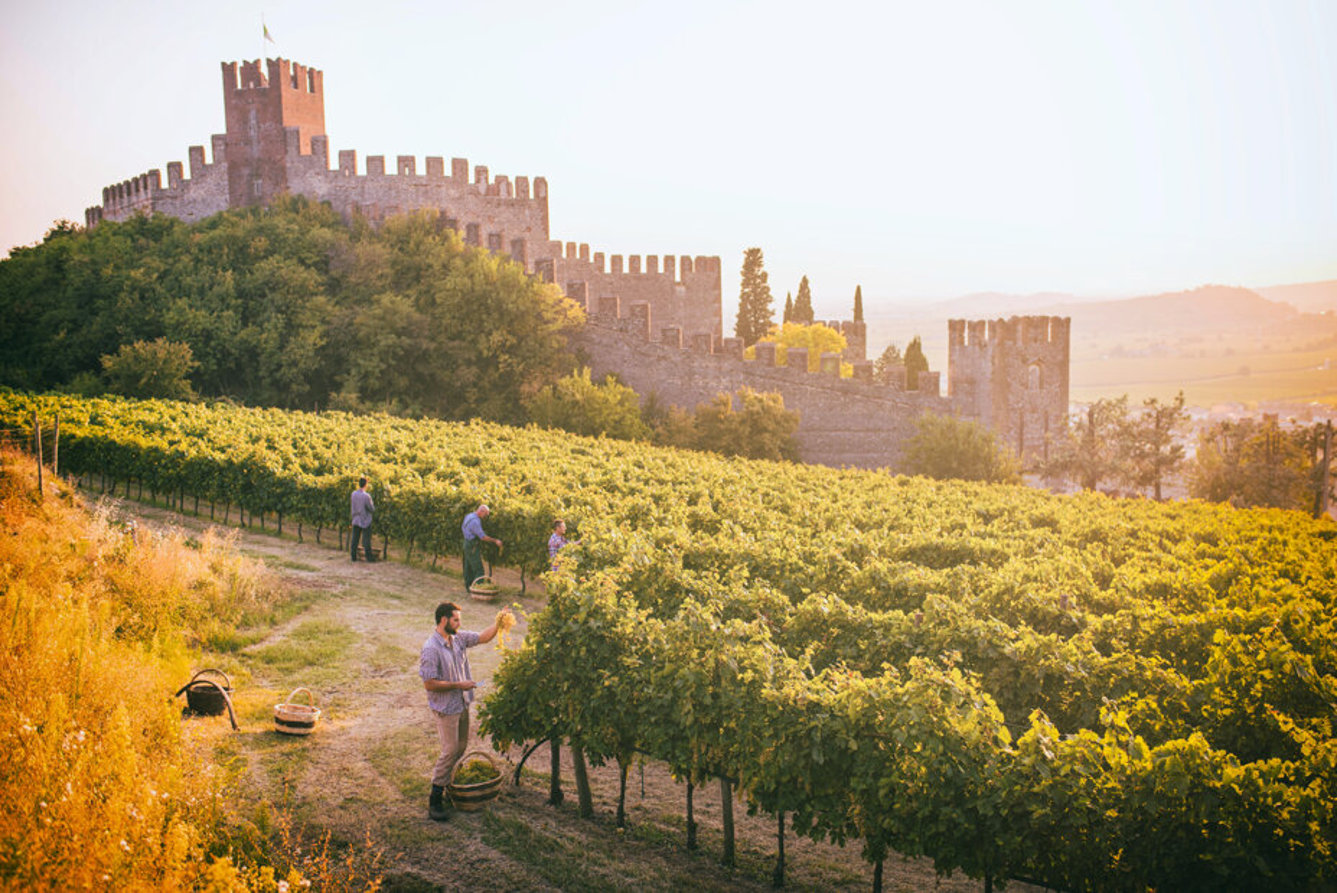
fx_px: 1300
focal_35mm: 35
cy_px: 446
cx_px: 668
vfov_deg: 37.9
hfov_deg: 54.4
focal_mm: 35
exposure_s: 1/400
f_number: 2.5
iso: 80
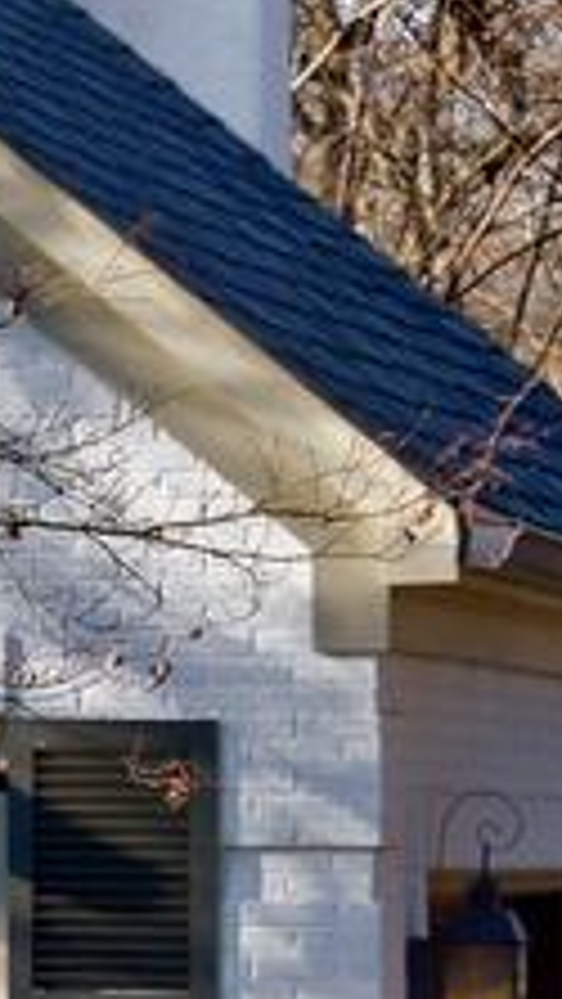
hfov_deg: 2.9
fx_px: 9742
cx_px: -3228
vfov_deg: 5.9
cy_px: 234
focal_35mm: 368
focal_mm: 38
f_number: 7.1
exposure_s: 1/160
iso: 320
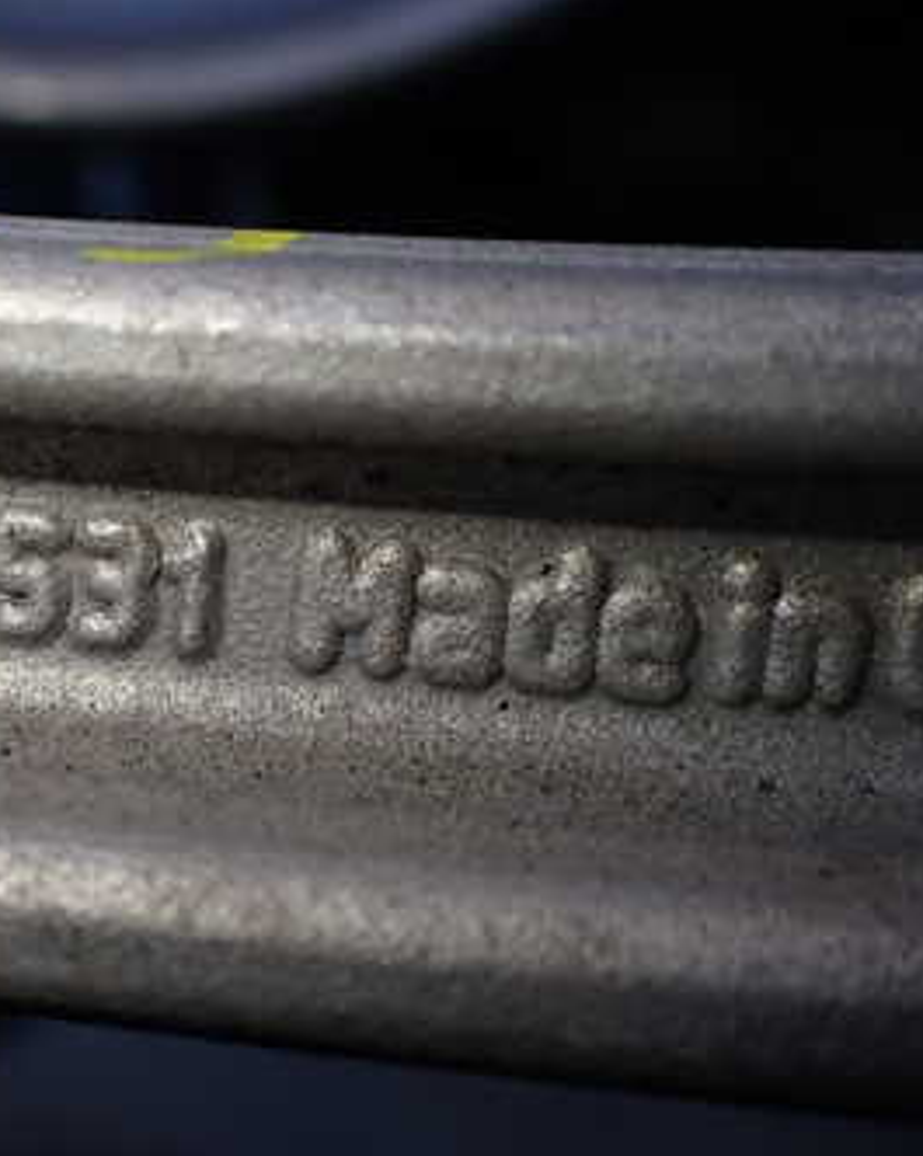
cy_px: 606
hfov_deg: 27.0
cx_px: -3
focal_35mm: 53
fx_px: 1812
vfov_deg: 35.4
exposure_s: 1/200
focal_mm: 5.4
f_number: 2.3
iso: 100
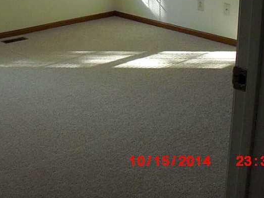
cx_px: 85
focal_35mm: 58
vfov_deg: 24.9
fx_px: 442
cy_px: 47
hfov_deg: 32.9
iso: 400
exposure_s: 1/100
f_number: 2.8
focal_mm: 6.2
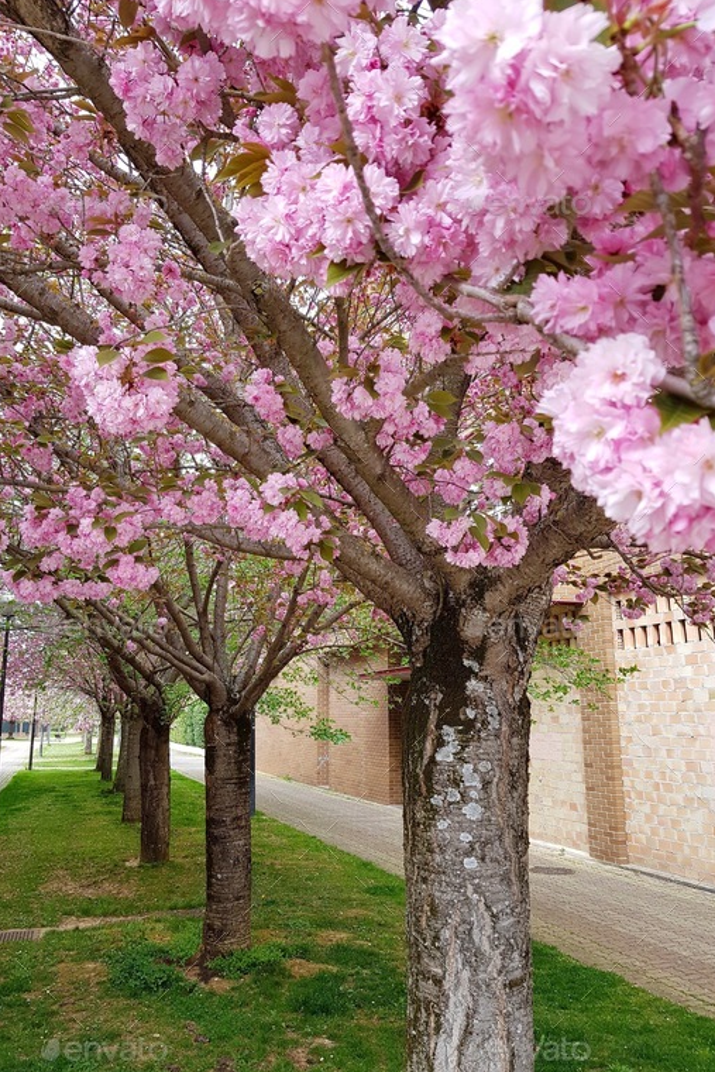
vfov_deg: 65.5
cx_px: 312
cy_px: 548
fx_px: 834
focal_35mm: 28
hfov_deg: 46.3
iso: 40
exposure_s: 1/211
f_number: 1.7
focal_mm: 4.2
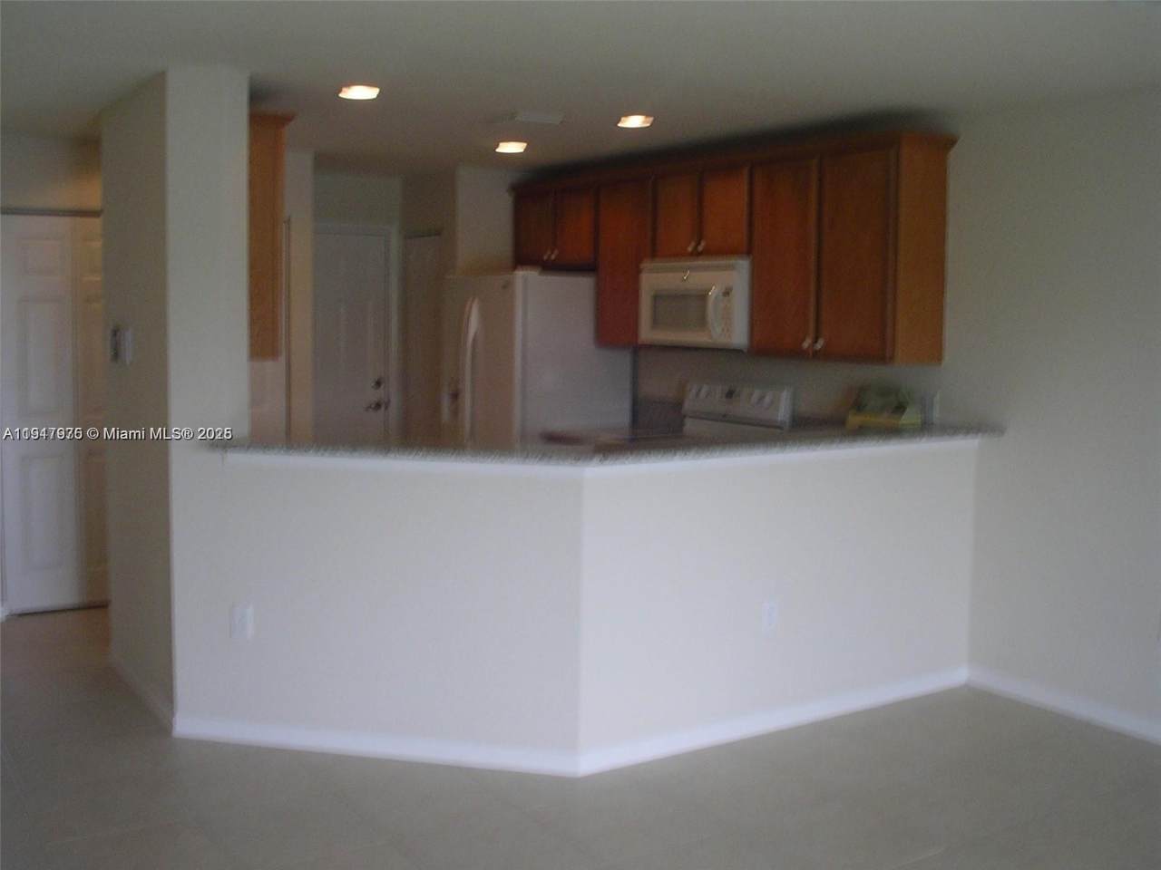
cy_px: 435
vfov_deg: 38.7
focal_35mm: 37
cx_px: 580
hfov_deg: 50.1
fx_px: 1241
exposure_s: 1/15
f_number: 6.9
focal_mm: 5.7
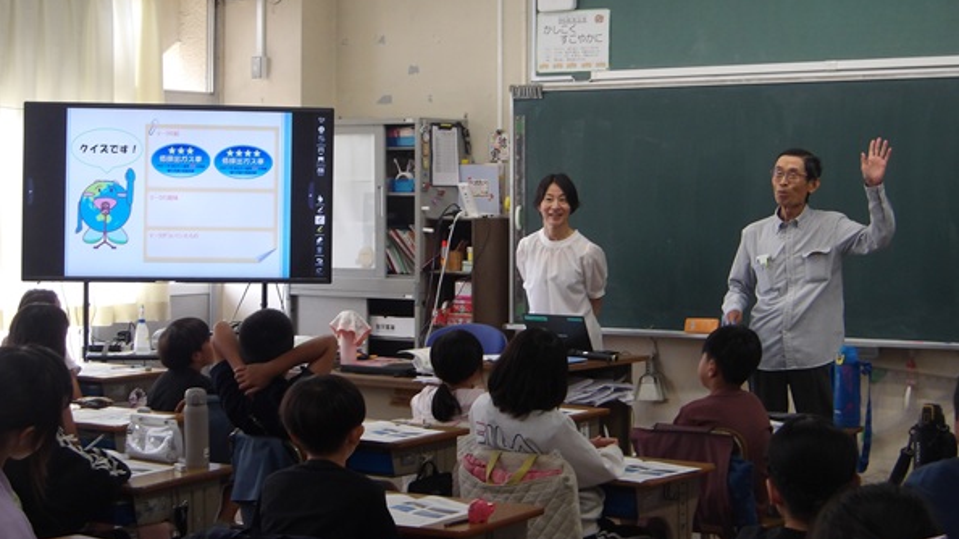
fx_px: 1958
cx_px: 478
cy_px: 203
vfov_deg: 15.7
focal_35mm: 77
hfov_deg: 27.5
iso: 173
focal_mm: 12.5
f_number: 4.9
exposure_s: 1/35
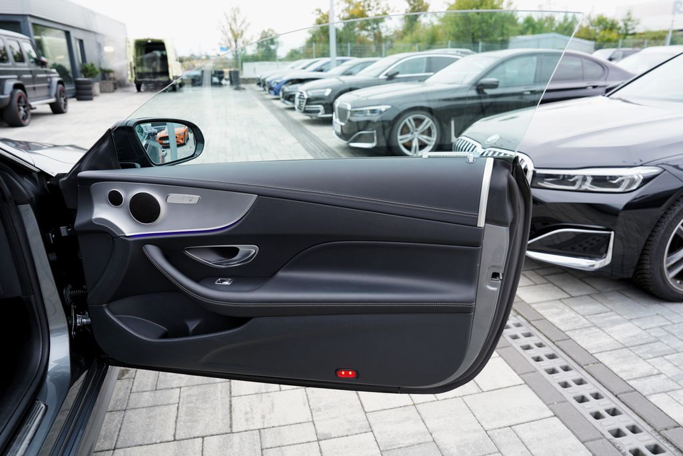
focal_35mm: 24
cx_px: 342
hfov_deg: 73.7
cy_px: 228
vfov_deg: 53.1
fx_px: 455
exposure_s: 1/60
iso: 200
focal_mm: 24
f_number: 4
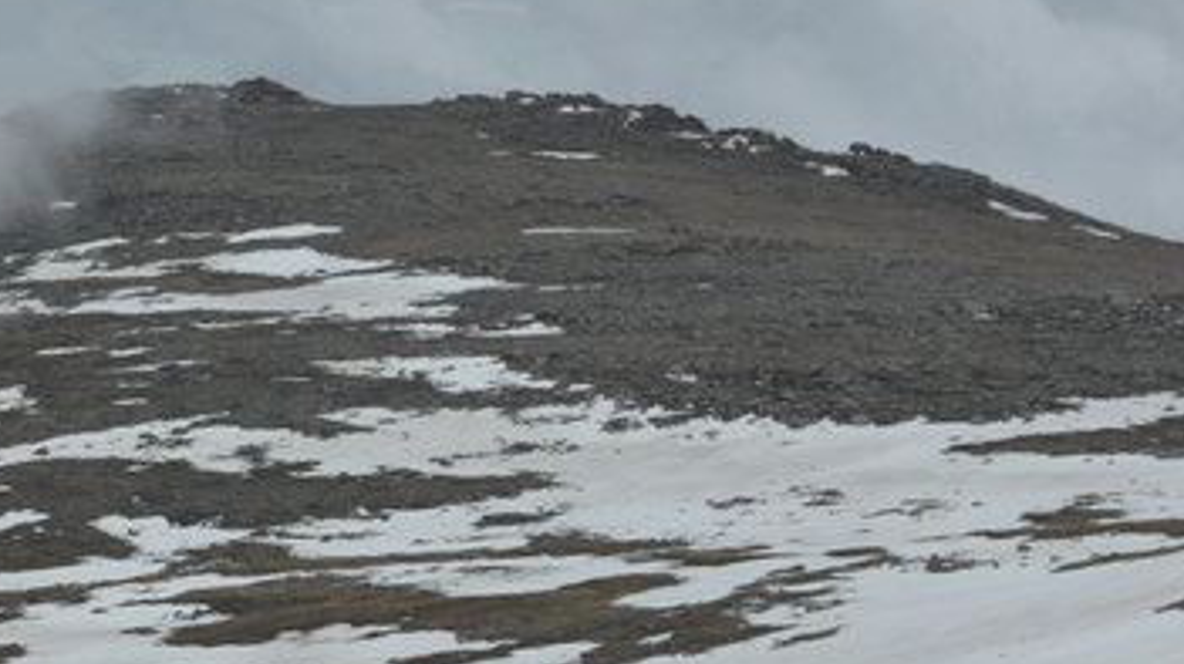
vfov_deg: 5.1
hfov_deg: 9.0
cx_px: -216
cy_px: 583
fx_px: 7437
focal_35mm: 237
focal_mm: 62
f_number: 9
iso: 100
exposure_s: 1/320
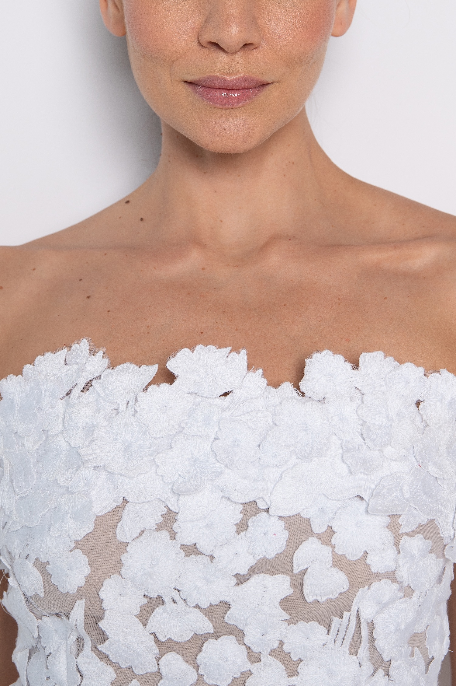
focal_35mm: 48
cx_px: 228
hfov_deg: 28.0
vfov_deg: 41.1
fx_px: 913
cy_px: 343
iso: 200
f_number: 5
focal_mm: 48
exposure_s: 1/160
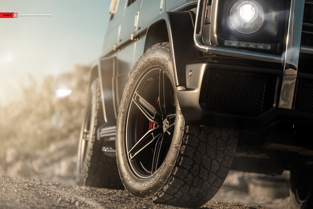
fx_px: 1382
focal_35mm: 159
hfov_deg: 12.9
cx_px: 156
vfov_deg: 8.6
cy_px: 104
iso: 100
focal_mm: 159
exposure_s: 1/500
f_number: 4
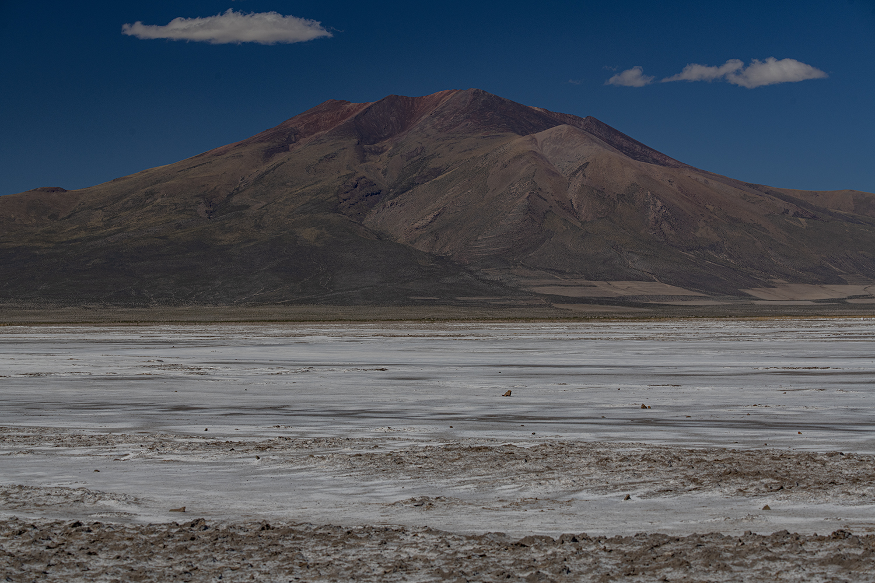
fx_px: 2309
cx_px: 438
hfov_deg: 21.5
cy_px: 292
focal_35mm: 95
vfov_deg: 14.4
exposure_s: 1/320
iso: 100
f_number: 9
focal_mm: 95
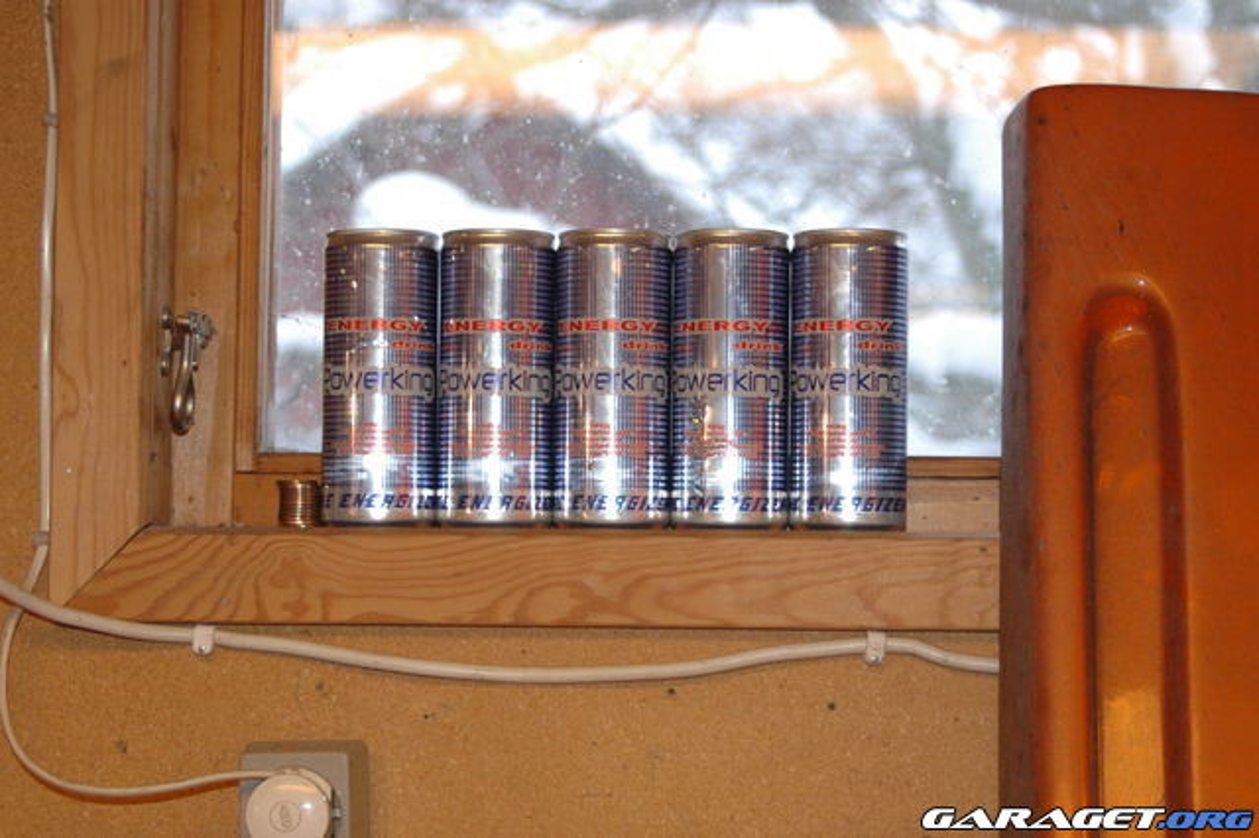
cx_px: 630
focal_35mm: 78
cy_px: 419
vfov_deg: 17.5
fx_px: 2726
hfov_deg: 26.0
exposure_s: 1/100
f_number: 5
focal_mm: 52
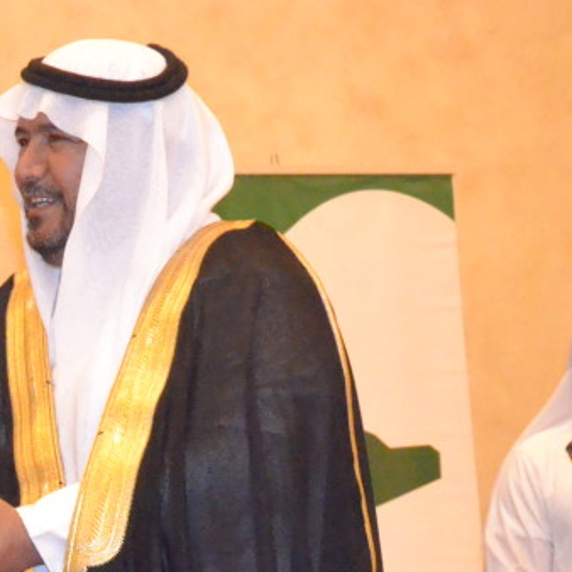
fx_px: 2529
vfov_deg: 12.9
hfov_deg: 12.3
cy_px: 365
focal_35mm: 135
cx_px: -271
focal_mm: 35
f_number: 10
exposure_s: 1/100
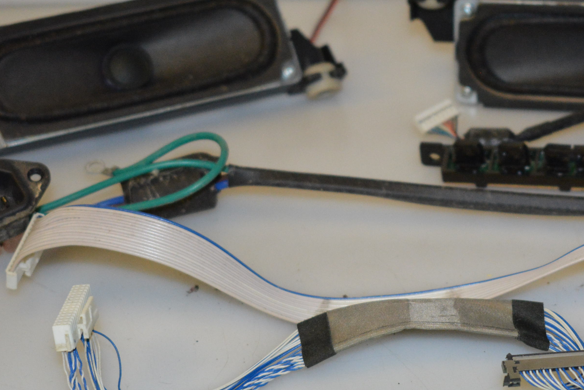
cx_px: 409
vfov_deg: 11.6
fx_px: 1915
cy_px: 206
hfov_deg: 17.3
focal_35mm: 118
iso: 2000
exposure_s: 1/200
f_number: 5
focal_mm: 42
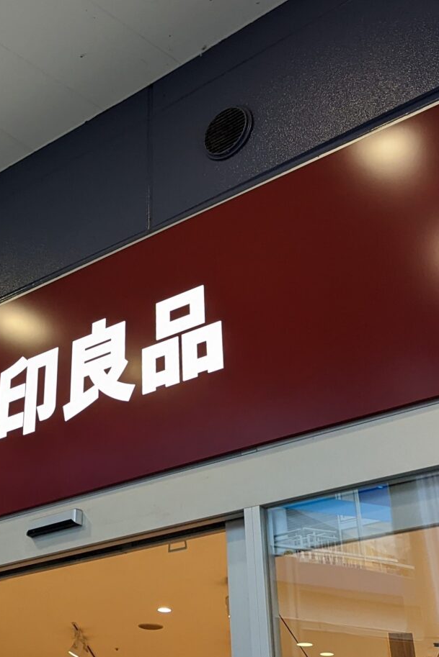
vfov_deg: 54.4
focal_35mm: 35
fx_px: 640
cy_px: 334
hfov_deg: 36.2
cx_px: 70
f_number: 1.85
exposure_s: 1/643
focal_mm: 6.81
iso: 421
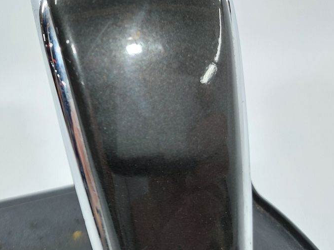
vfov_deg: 28.0
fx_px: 482
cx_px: 130
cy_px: 25
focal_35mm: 50
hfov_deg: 38.0
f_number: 1.8
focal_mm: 5.23
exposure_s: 1/50
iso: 100
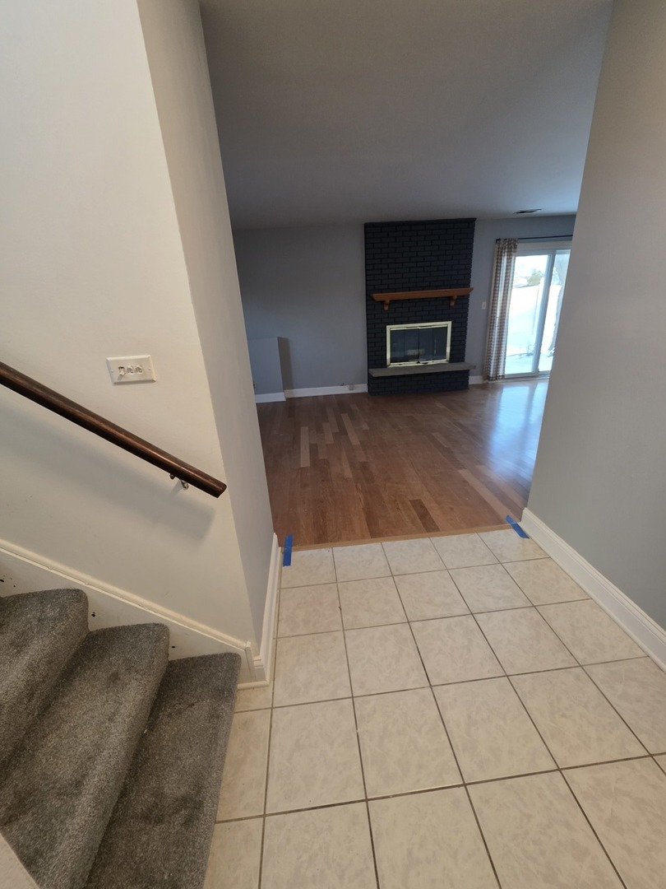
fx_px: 333
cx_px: 333
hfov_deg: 89.9
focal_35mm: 13
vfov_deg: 106.2
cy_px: 444
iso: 250
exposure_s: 1/60
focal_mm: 2.2
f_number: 1.9
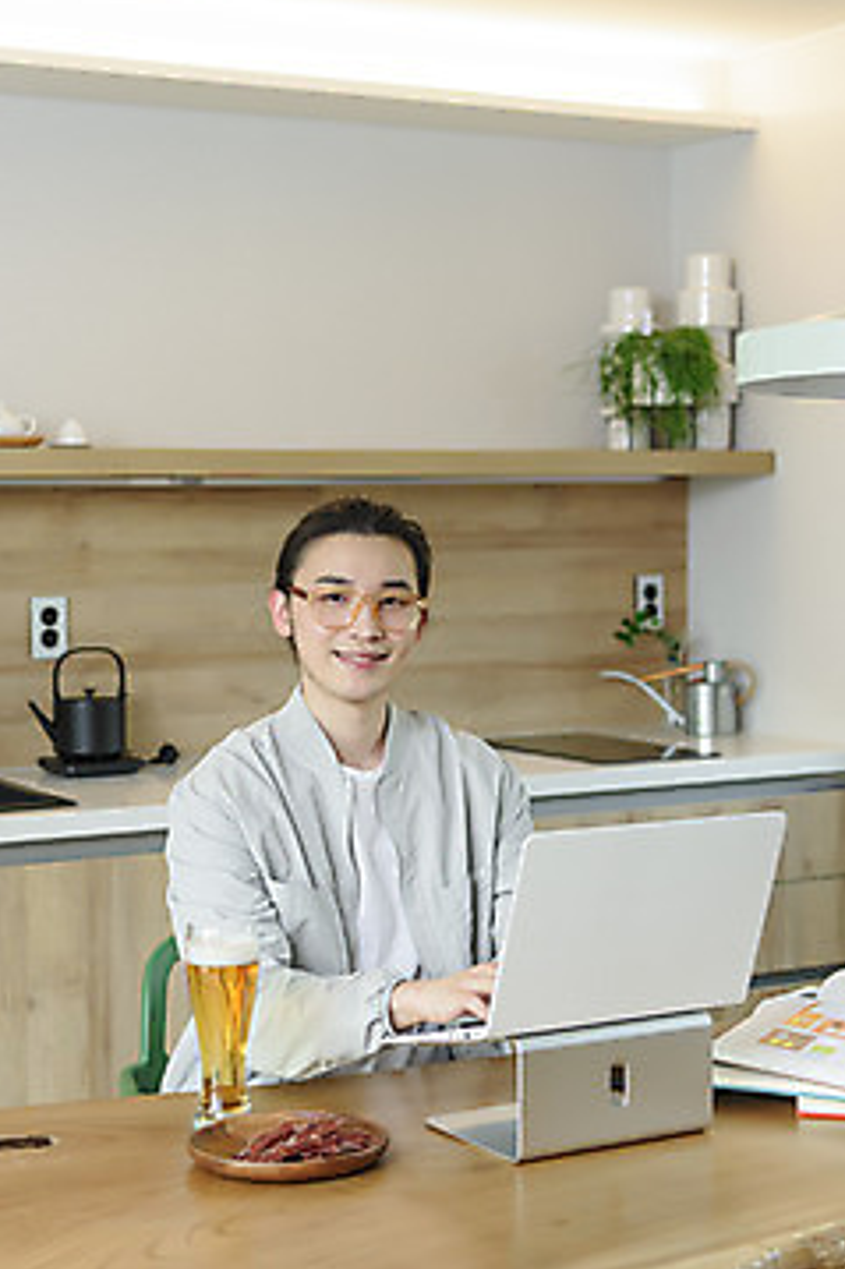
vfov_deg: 34.5
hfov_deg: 23.4
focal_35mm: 58
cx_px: 412
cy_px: 569
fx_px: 2044
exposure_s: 1/100
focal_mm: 52
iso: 320
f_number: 3.5
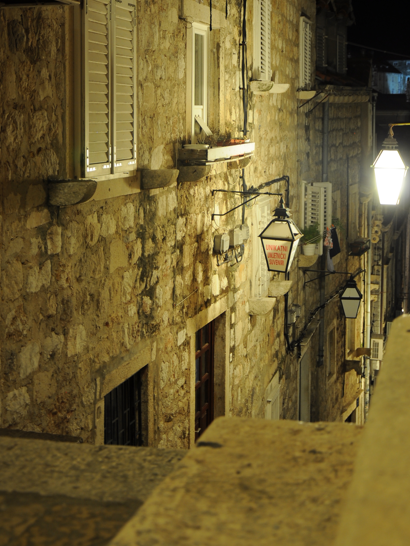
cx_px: 235
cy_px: 178
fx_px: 1058
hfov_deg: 21.9
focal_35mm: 67
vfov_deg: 28.8
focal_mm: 30
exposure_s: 1/1.6
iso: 200
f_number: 4.2
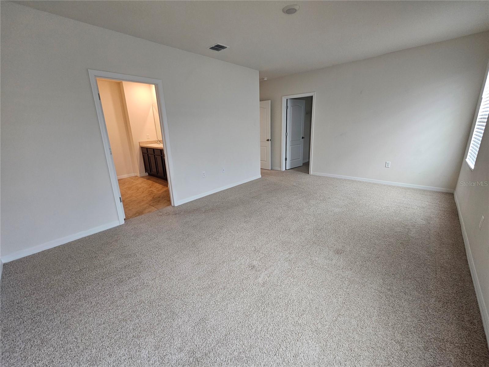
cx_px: 244
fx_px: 184
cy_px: 184
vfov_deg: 89.9
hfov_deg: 106.2
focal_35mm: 13
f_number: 2.2
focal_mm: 2.2
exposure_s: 1/60
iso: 160
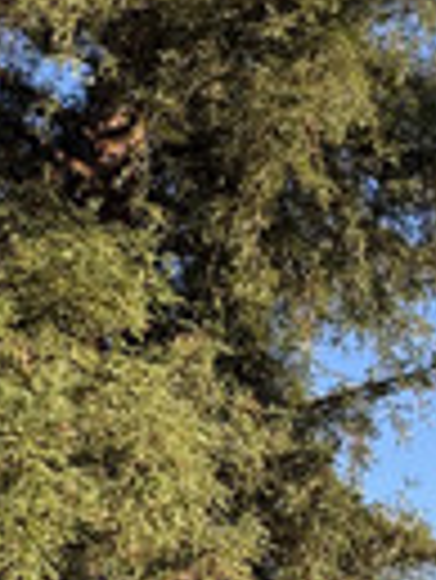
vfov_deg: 33.0
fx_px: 972
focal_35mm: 58
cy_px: 371
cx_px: 328
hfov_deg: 25.0
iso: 40
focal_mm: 2.22
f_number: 2.2
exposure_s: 1/430
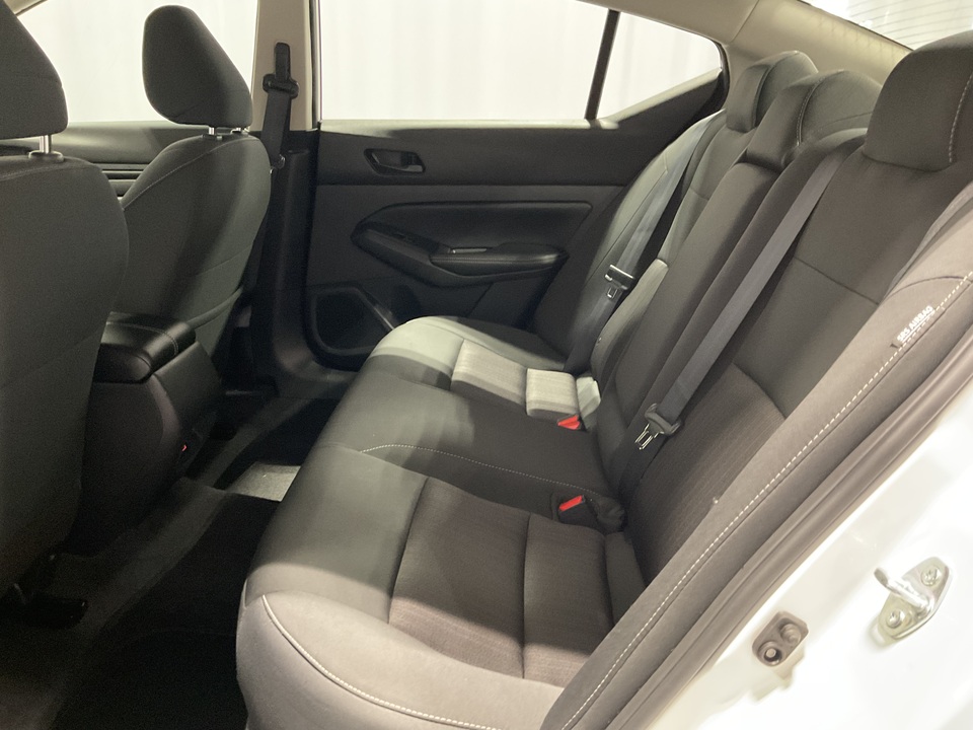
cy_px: 365
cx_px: 486
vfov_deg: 48.2
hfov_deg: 61.7
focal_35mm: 29
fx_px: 815
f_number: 1.8
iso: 320
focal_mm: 3
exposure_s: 1/25
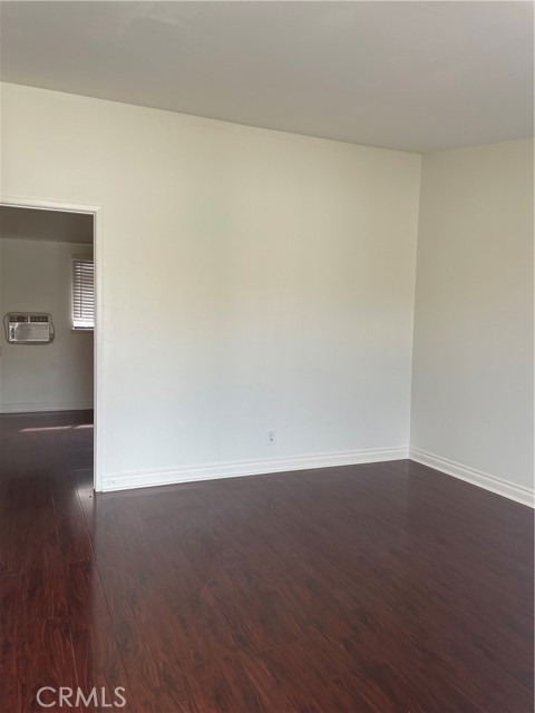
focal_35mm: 26
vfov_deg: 67.3
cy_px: 356
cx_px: 268
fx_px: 536
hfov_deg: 53.1
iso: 50
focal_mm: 4.2
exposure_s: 1/121
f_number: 1.6
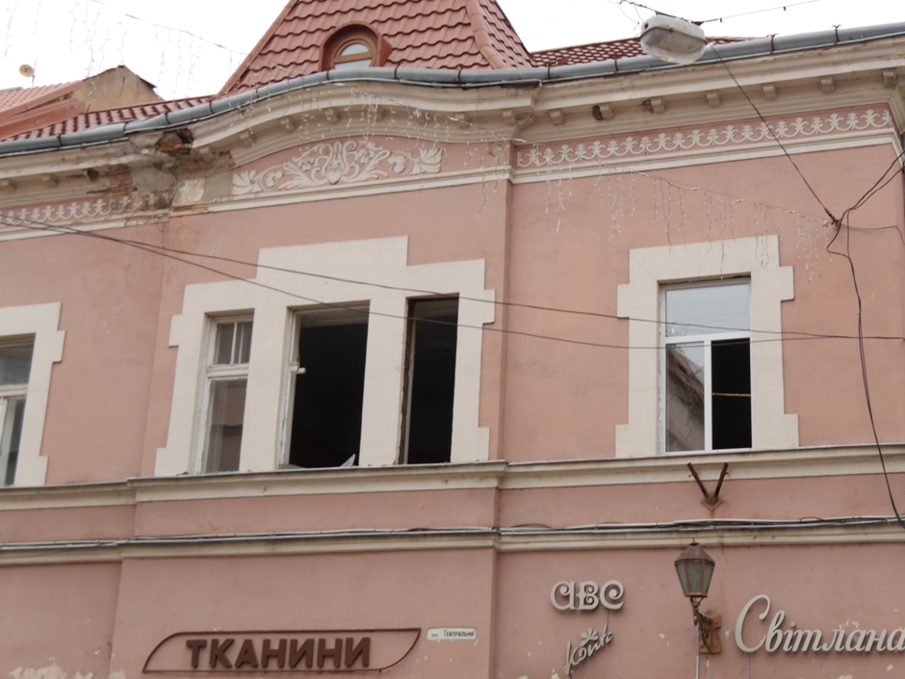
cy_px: 306
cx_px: 504
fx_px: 1542
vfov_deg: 24.8
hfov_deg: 32.7
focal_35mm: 59
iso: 200
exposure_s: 1/125
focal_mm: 26
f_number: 5
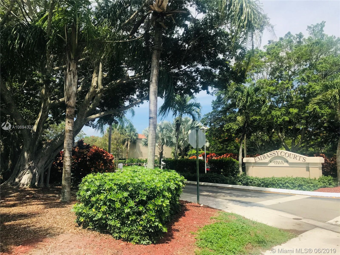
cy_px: 128
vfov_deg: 49.7
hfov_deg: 63.4
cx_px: 170
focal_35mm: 28
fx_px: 275
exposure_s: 1/1742
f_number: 1.8
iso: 20
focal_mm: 3.99
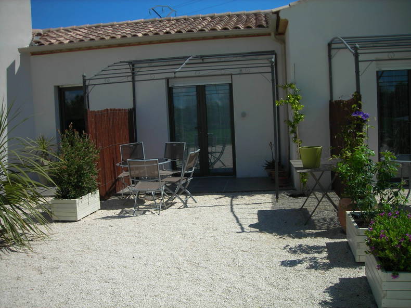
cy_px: 154
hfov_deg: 49.0
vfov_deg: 37.7
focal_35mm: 38
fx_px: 451
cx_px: 206
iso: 50
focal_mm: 6.3
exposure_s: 1/247
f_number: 6.4
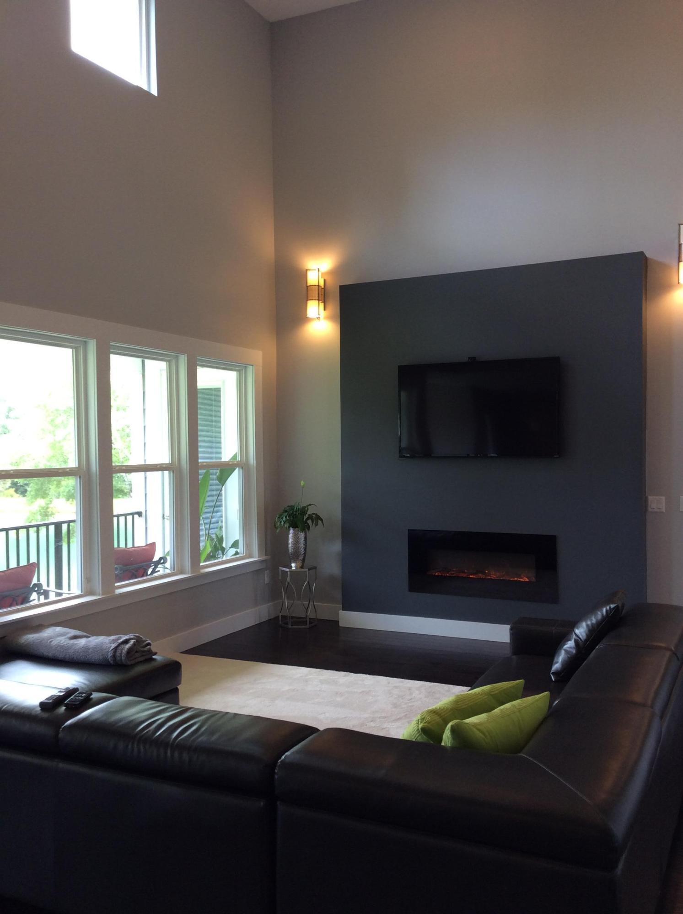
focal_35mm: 32
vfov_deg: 56.9
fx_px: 844
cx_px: 342
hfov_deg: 44.0
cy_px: 457
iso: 32
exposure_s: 1/30
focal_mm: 3.3
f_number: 2.4
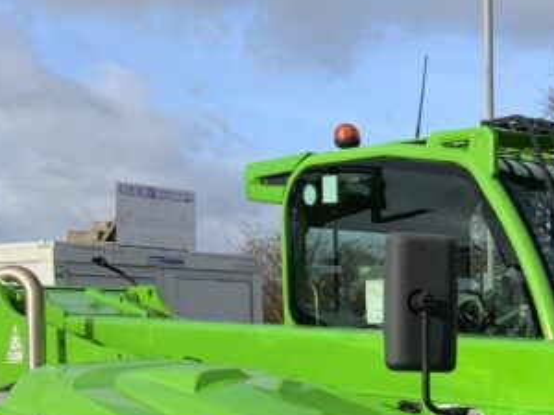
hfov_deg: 18.6
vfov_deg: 14.5
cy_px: 502
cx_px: 696
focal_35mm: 99
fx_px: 1584
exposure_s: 1/1168
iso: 16
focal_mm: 3
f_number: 1.8
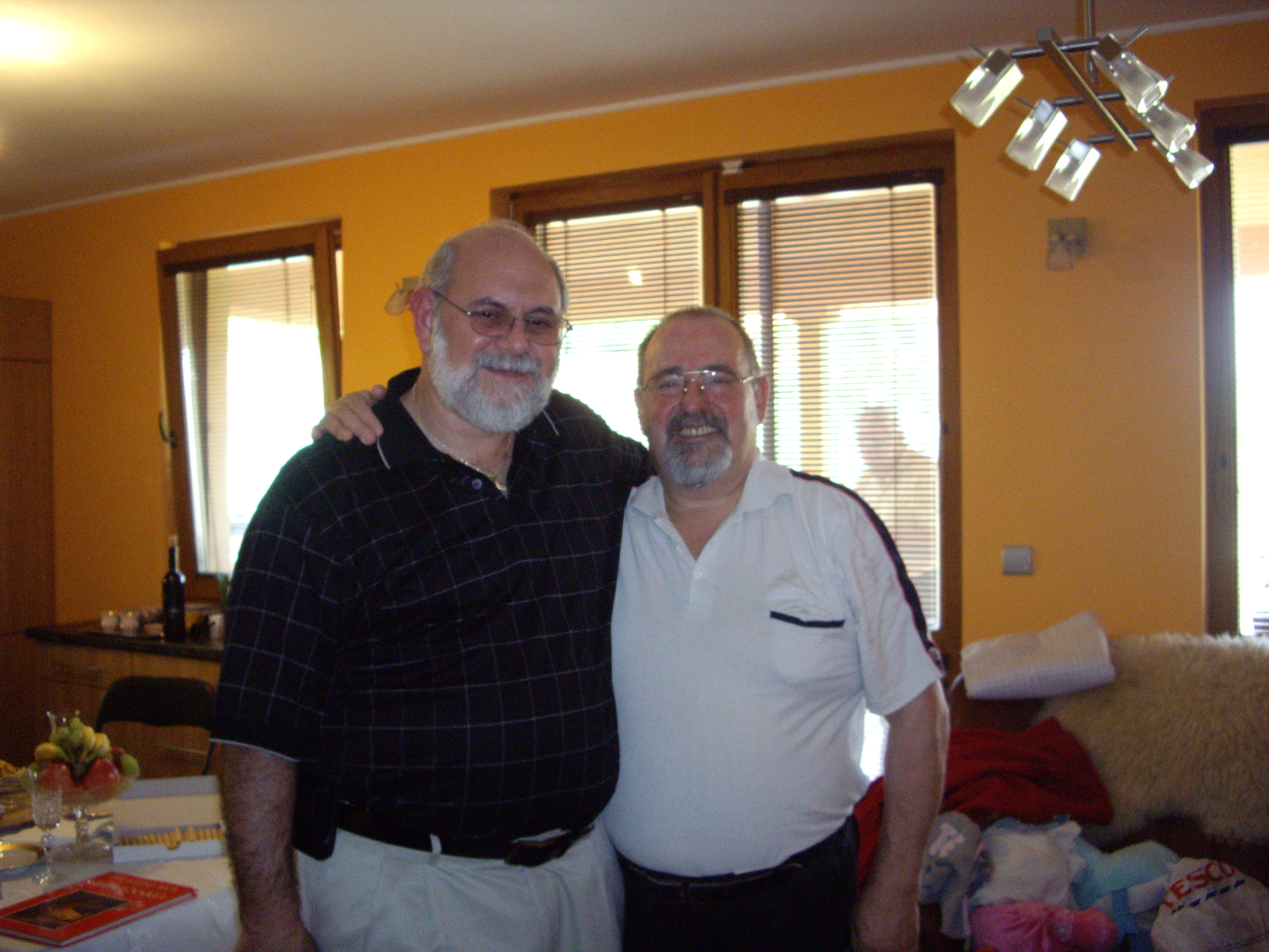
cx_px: 634
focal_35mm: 38
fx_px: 1393
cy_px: 476
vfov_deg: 37.7
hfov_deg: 49.0
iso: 400
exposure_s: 1/40
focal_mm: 7.9
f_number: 2.8
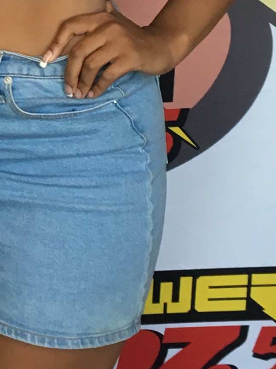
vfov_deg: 14.5
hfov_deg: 10.4
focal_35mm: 134
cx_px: -211
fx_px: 1426
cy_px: 10
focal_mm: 4.15
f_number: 2.2
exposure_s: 1/30
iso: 64
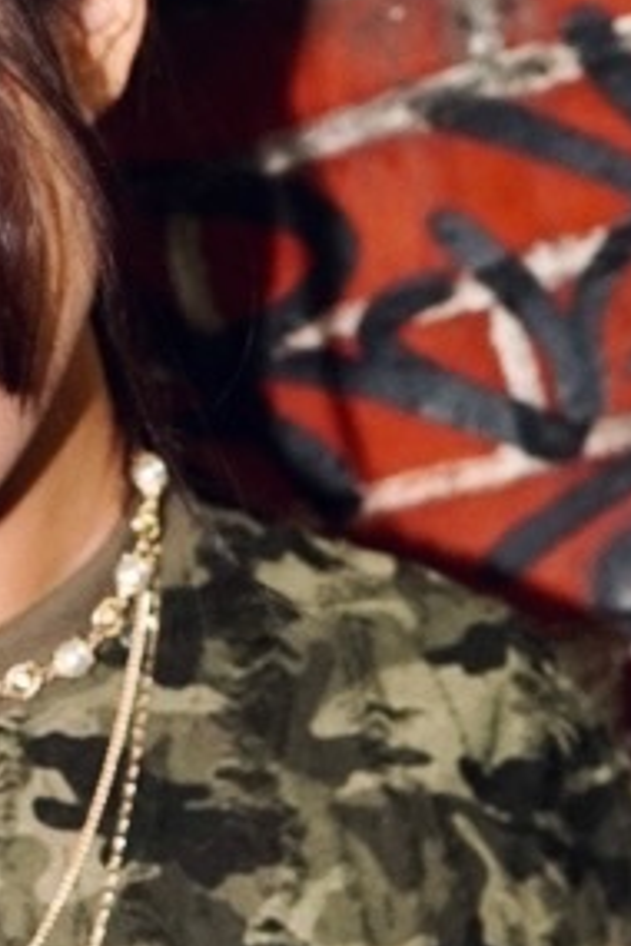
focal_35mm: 136
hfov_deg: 10.0
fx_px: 3575
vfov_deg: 14.9
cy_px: 823
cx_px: 66
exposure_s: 1/80
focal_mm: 16
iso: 800
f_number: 2
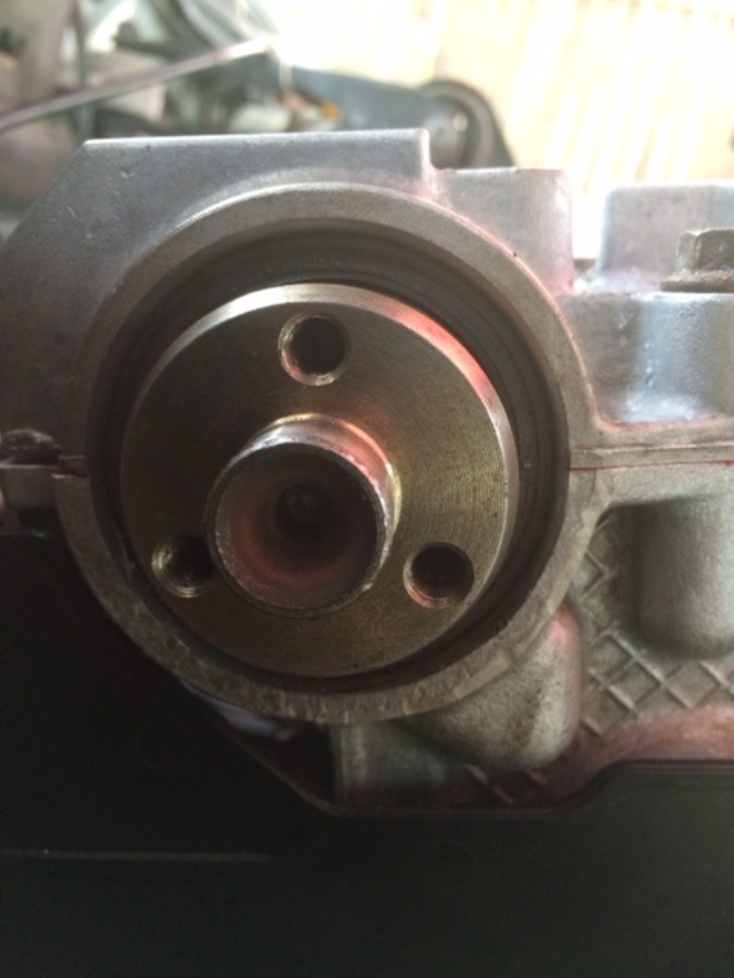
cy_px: 489
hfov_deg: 48.2
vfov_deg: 61.7
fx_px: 820
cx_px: 367
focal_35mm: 29
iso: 125
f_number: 2.2
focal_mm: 4.15
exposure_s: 1/30
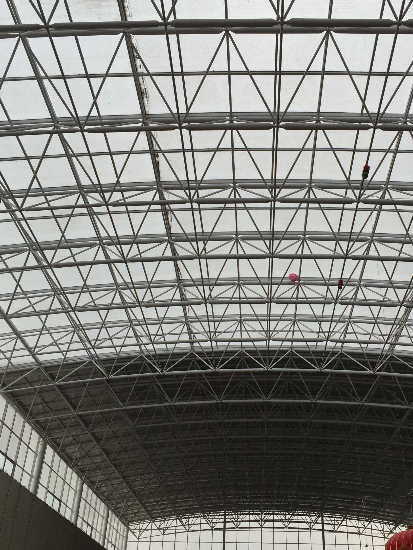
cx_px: 255
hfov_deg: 37.5
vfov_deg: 48.9
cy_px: 245
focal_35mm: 38
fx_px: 605
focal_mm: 4.15
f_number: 2.2
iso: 32
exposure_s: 1/879
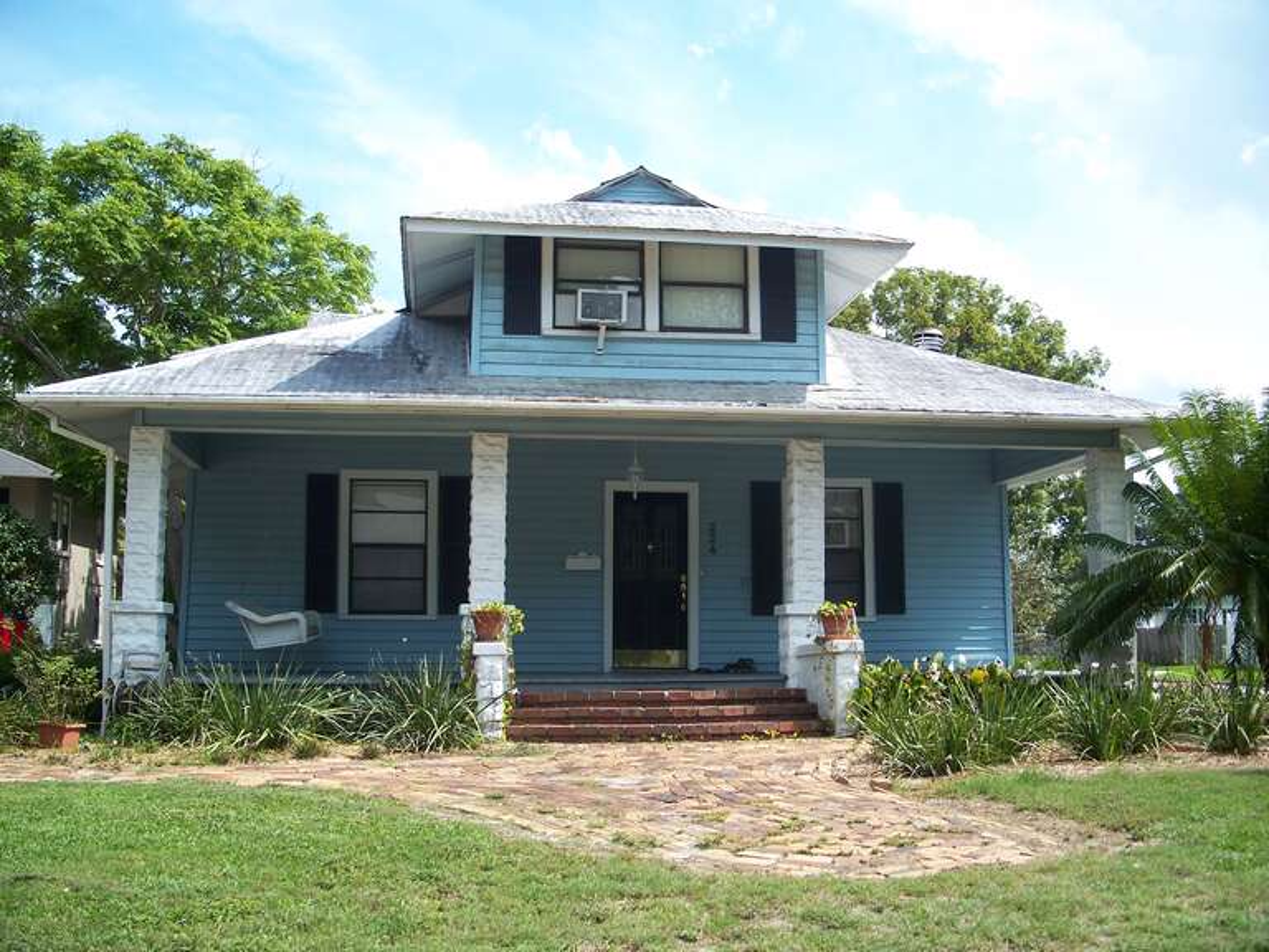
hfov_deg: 50.1
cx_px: 634
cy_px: 476
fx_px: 1356
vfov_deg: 38.7
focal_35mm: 37
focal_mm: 7.8
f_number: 2.8
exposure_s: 1/500
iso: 64
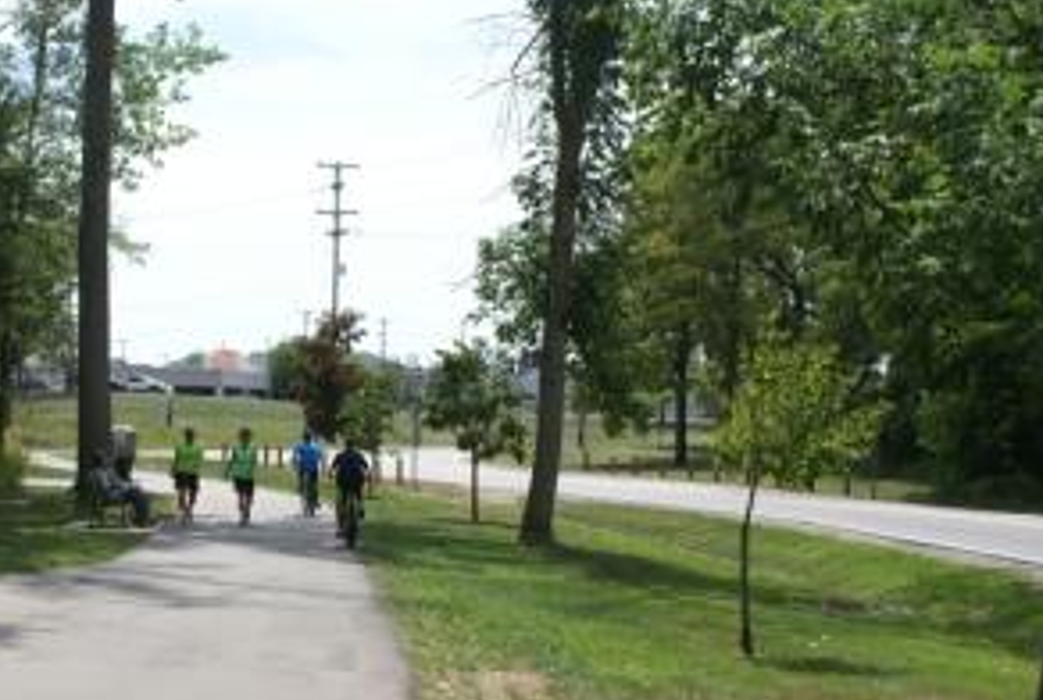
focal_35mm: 69
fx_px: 2003
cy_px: 464
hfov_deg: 28.7
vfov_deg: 19.8
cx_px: 250
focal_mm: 30
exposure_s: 1/160
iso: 100
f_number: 9
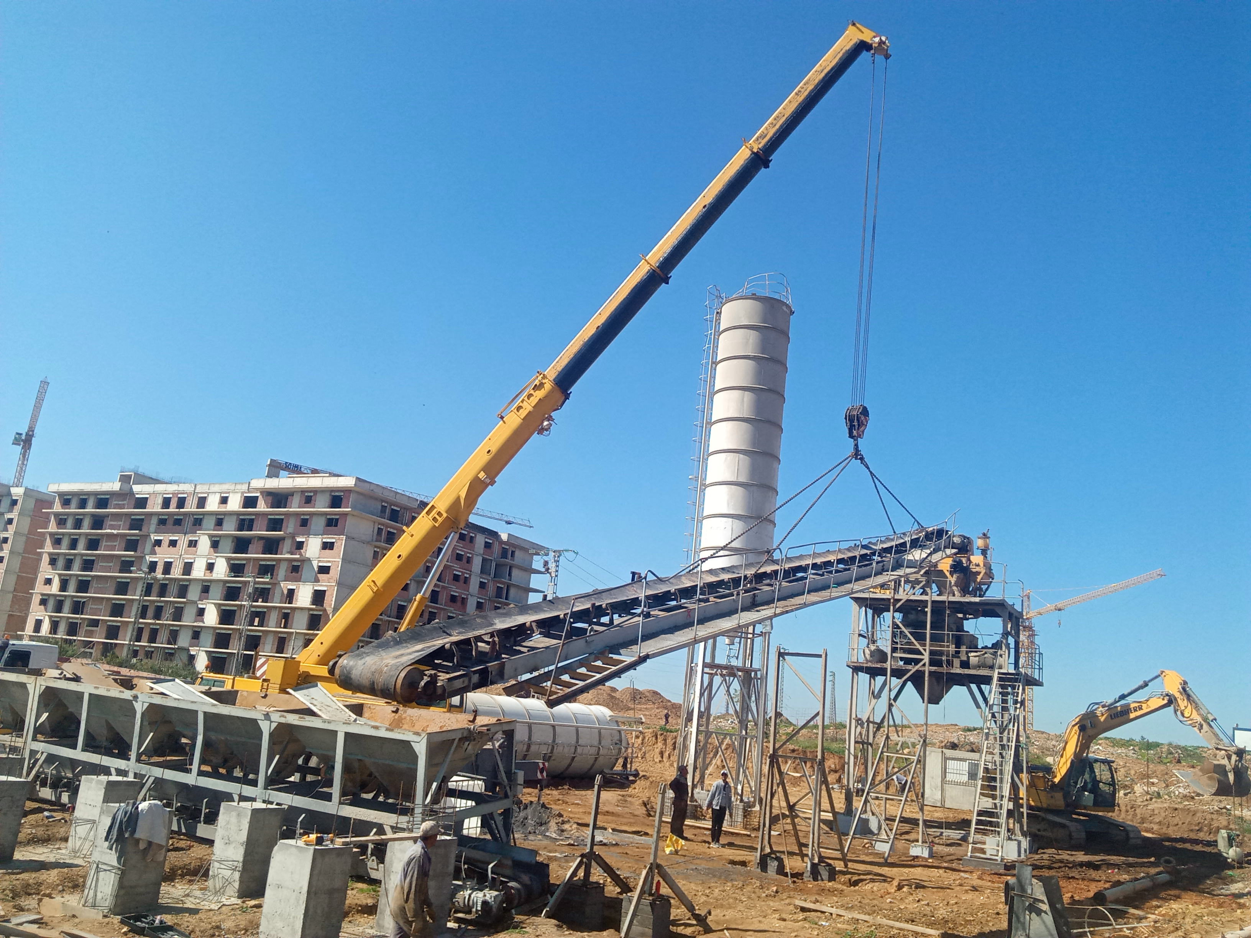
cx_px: 626
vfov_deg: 49.7
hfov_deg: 63.4
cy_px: 469
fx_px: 1012
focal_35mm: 28
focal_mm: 3.73
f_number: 2.2
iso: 114
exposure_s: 1/2020
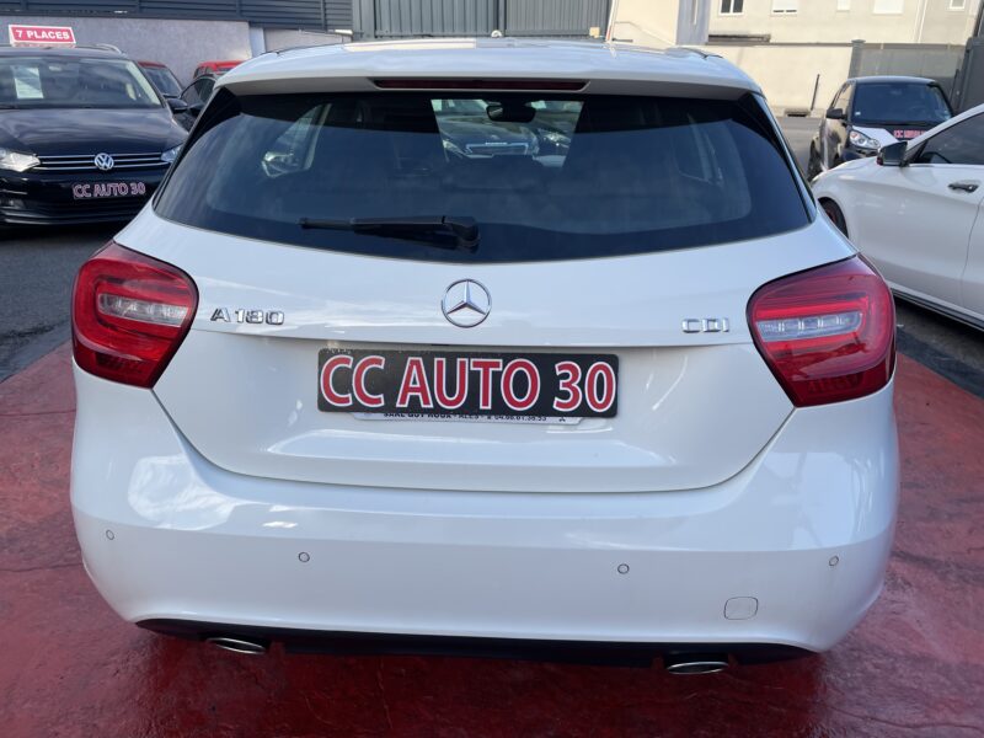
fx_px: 739
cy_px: 369
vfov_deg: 53.1
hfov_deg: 67.3
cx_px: 492
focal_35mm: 26
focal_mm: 4.2
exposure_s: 1/729
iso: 32
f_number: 1.6
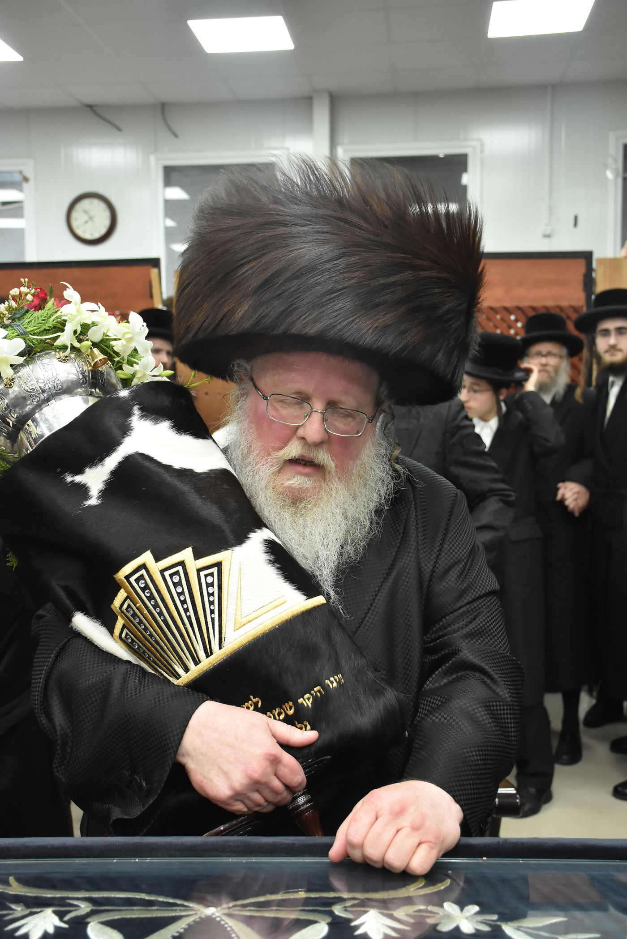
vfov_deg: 47.9
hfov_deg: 33.0
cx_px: 314
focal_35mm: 40
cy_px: 470
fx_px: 1057
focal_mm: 27
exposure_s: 1/125
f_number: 5.6
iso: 1600
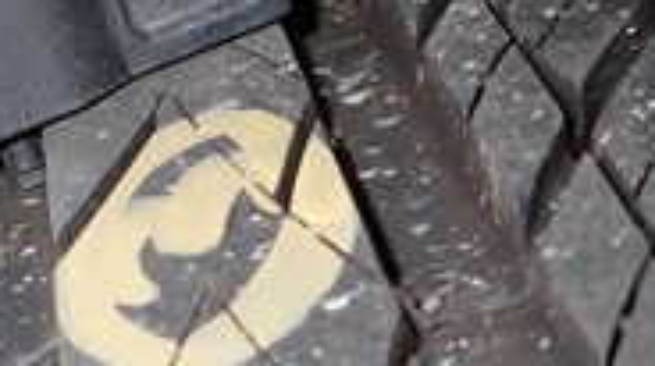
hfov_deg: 22.7
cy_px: 57
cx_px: -53
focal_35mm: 89
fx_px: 1544
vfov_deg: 13.5
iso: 200
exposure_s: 1/30
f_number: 5.6
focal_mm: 4.5
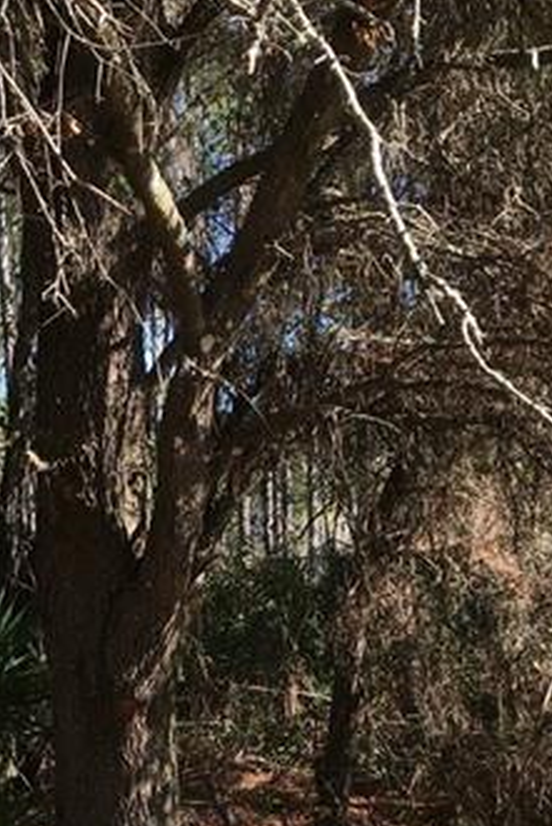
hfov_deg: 19.1
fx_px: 1608
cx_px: 55
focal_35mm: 70
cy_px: 814
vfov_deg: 27.3
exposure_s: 1/308
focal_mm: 4.15
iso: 25
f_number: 2.2
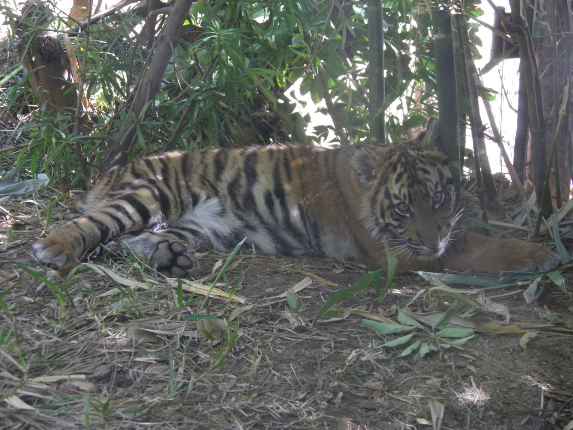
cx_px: 286
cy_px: 215
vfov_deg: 14.8
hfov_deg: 19.6
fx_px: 1655
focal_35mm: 100
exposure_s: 1/50
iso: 200
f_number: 4
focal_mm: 17.1
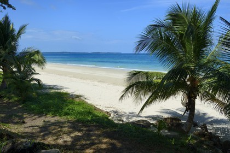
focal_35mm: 31
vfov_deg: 42.3
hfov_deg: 60.3
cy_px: 76
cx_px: 115
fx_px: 198
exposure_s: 1/200
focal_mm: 31
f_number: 11
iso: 100
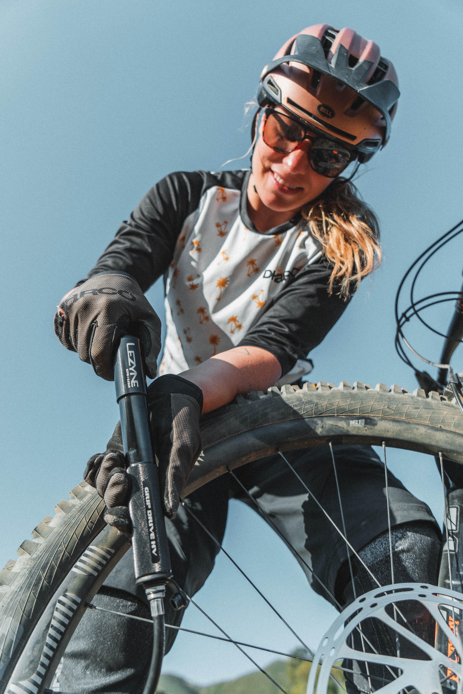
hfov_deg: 53.1
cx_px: 232
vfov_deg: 73.7
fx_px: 463
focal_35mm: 24
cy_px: 347
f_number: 4
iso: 100
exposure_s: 1/400
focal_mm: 24
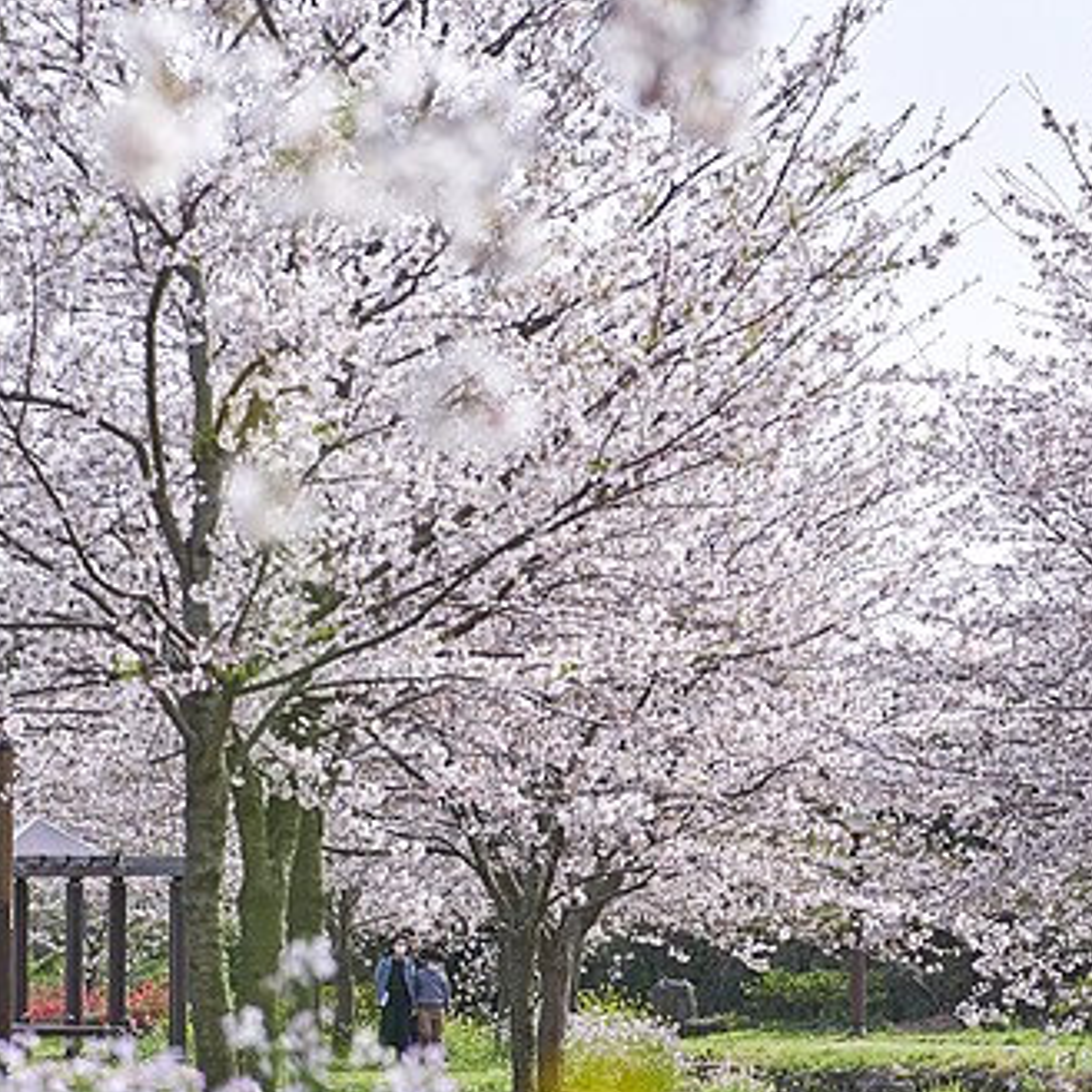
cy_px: 712
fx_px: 5282
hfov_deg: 11.8
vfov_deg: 11.8
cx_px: 687
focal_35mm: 148
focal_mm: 85
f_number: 2.8
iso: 125
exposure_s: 1/1600
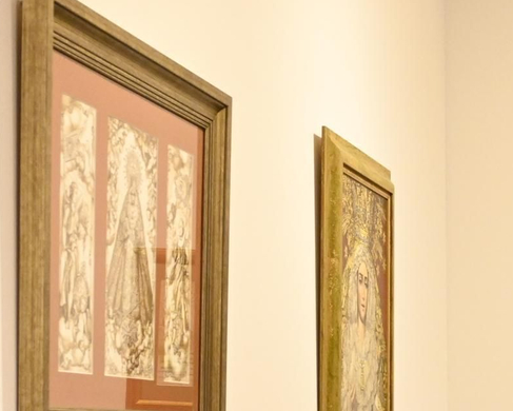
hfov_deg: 15.9
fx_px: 1755
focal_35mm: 116
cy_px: 508
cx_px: 638
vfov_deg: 13.0
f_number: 5.6
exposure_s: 1/160
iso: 3200
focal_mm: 25
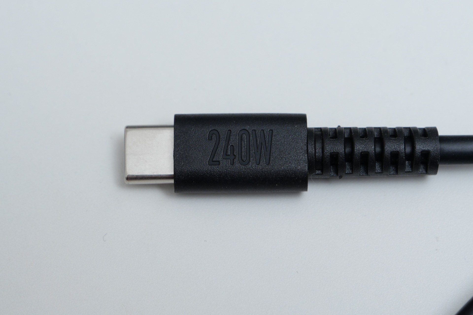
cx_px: 236
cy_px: 158
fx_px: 1629
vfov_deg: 11.1
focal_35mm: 124
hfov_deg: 16.5
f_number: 7.1
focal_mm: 60
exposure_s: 1/60
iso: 400
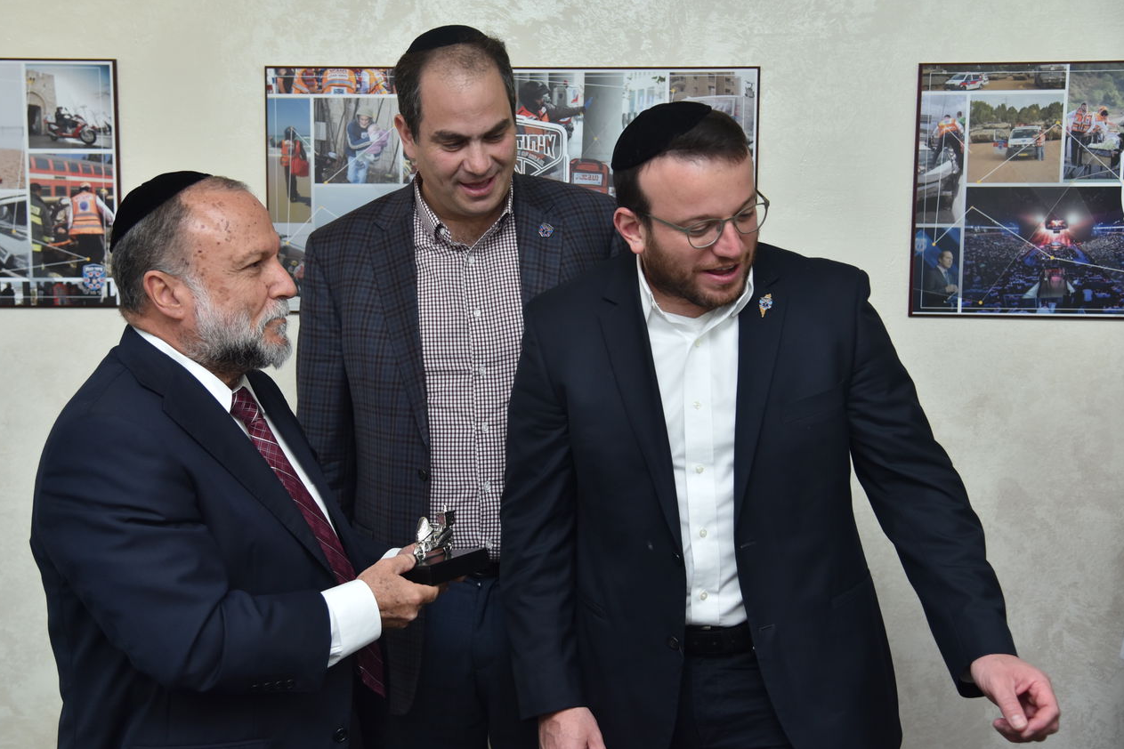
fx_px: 1592
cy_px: 342
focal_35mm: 51
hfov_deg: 38.8
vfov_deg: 26.5
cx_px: 511
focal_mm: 46
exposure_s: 1/200
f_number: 4
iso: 500
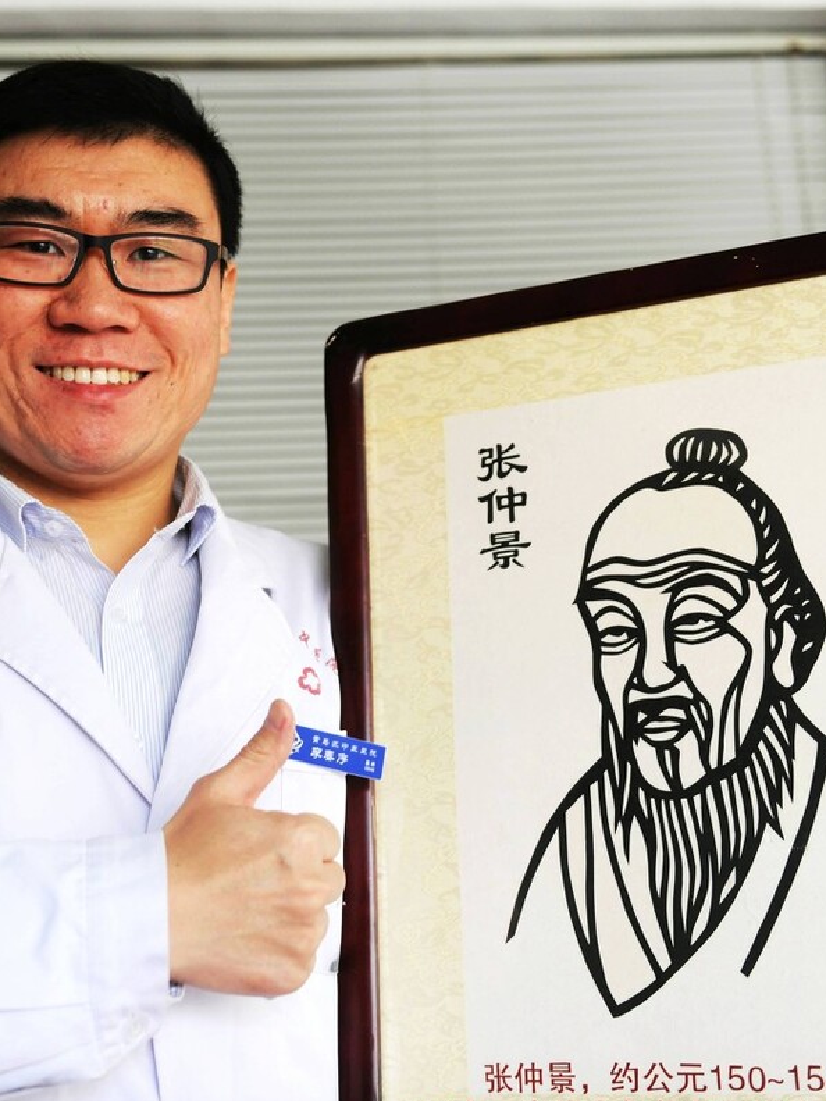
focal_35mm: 51
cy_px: 553
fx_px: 1623
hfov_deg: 28.5
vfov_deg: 37.5
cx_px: 321
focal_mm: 35
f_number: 2.8
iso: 450
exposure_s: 1/50
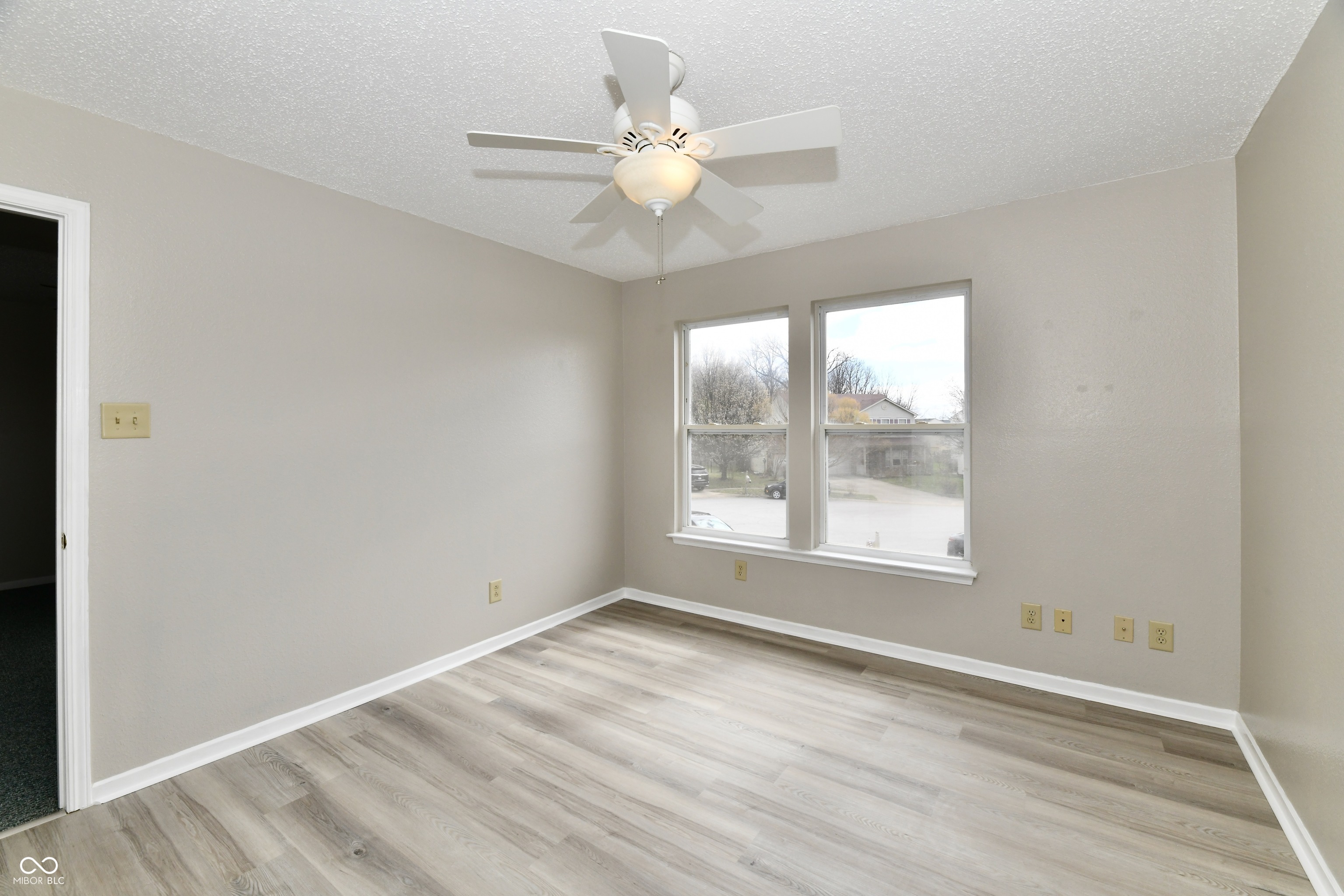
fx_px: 523
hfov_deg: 104.3
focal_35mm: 14
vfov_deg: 81.2
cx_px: 672
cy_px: 448
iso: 640
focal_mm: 14
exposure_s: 1/250
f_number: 13
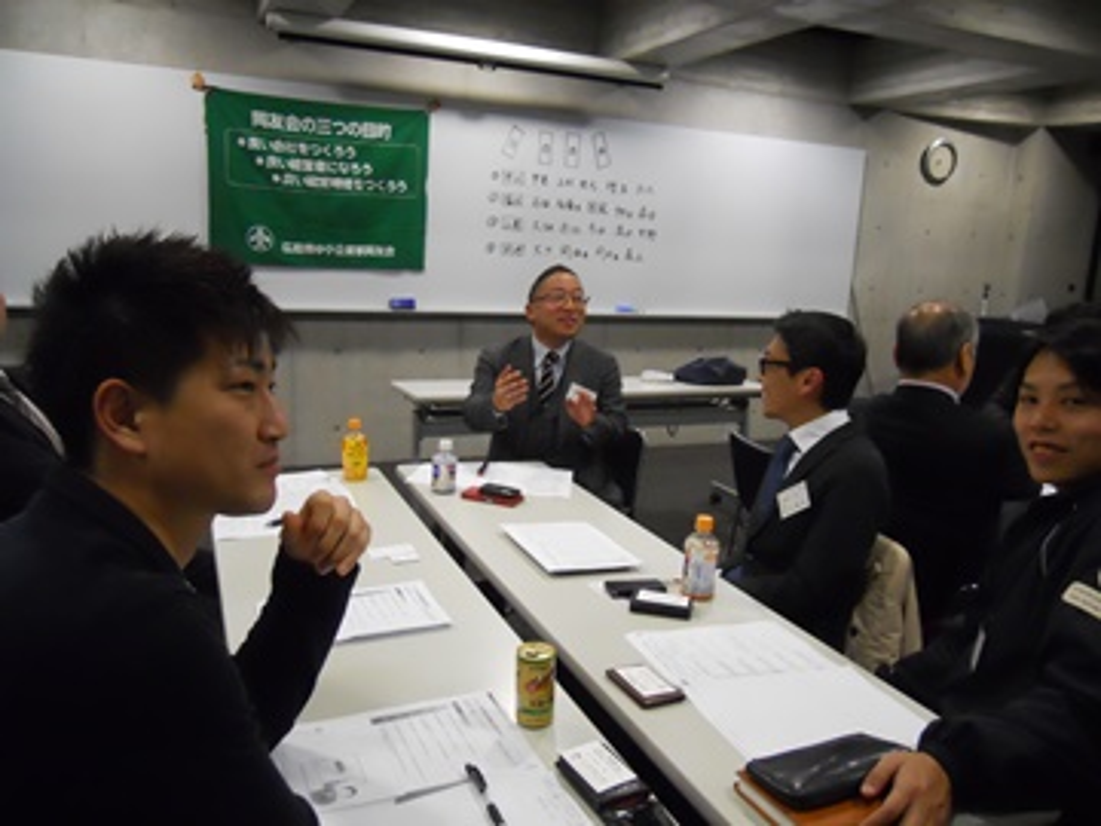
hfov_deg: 63.4
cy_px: 413
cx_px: 550
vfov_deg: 49.7
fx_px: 891
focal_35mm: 28
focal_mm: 5
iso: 640
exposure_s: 1/125
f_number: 2.7
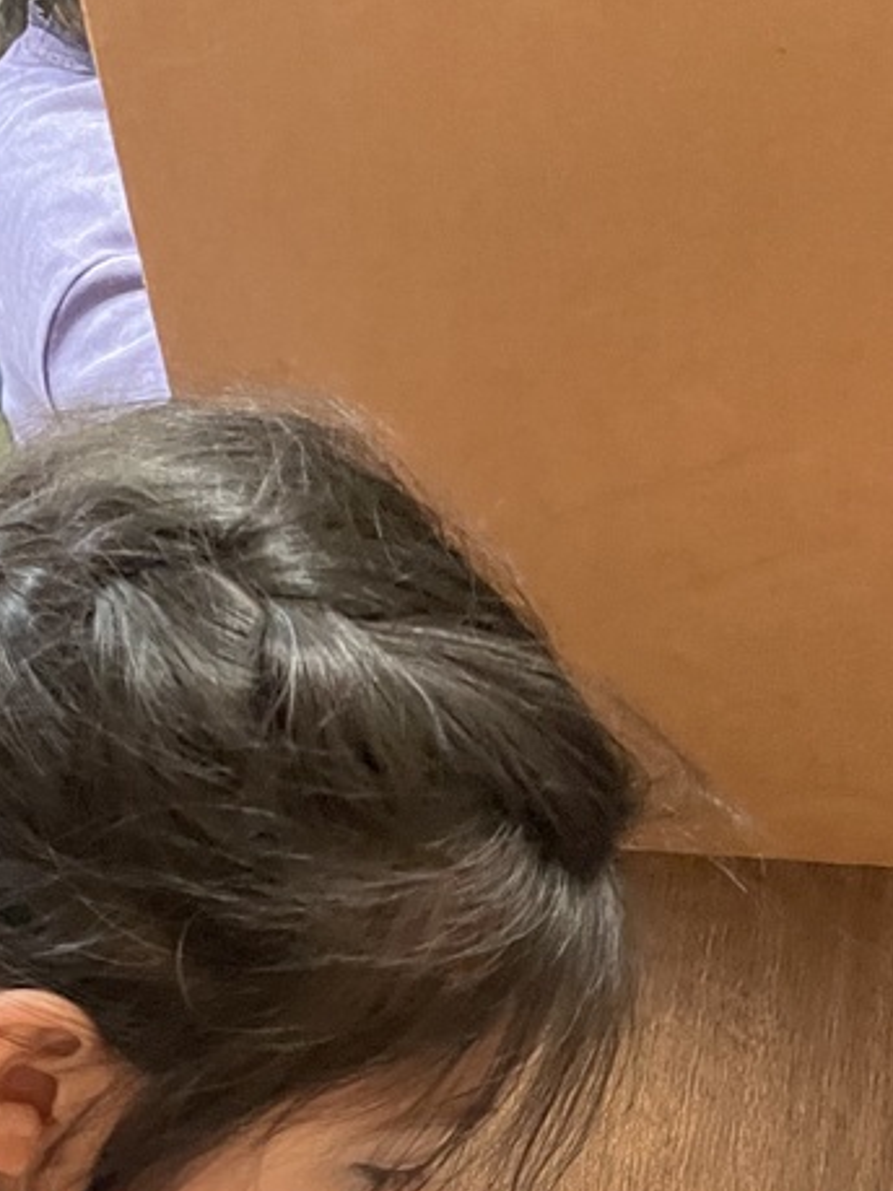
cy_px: 1313
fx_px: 1996
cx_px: 540
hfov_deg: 25.2
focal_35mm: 58
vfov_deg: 29.9
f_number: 1.6
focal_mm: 4.2
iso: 640
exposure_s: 1/30
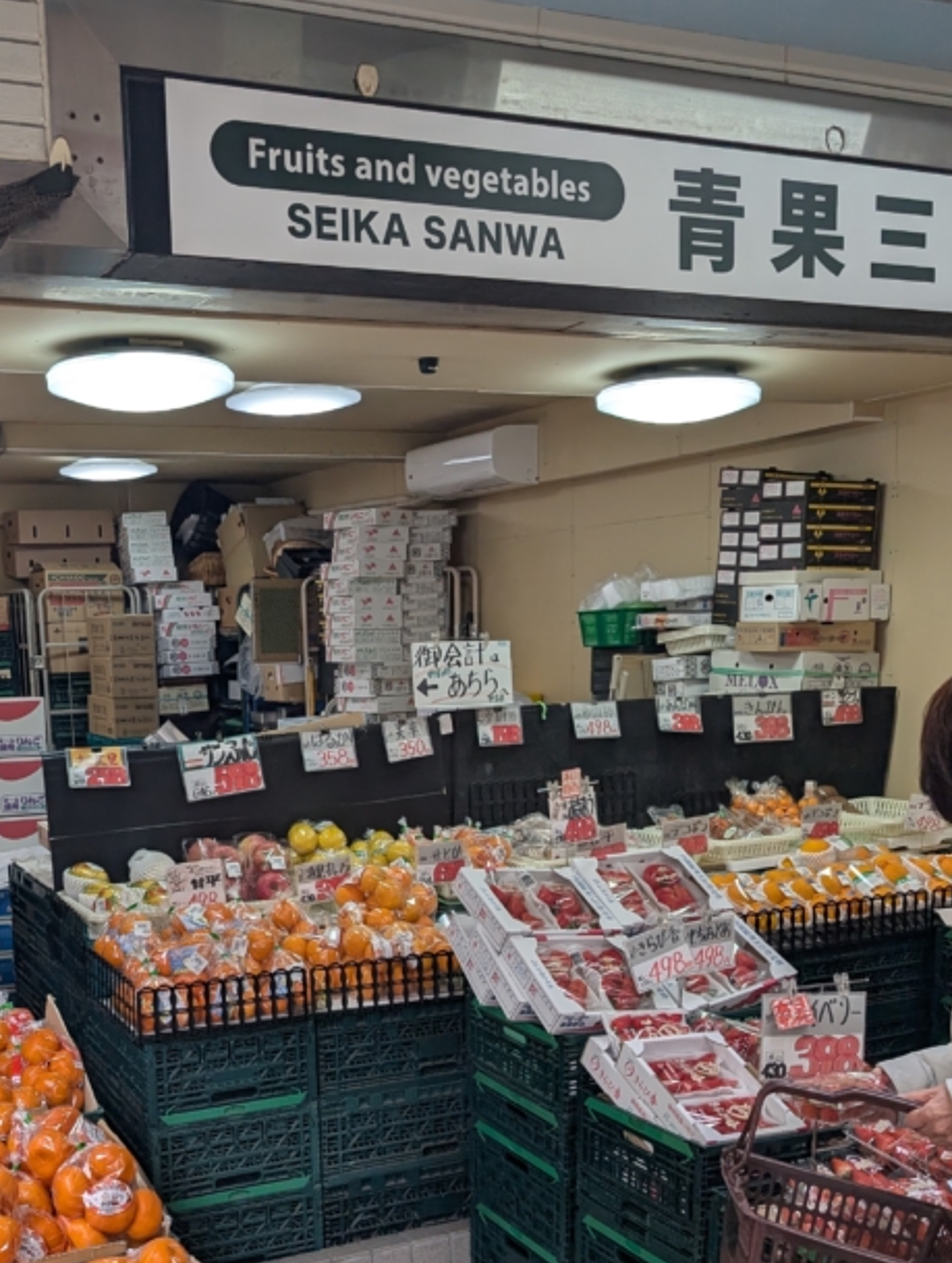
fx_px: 1389
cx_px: 272
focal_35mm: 38
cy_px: 838
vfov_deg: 48.1
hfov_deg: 37.2
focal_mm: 6.9
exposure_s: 1/260
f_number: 1.68
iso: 42
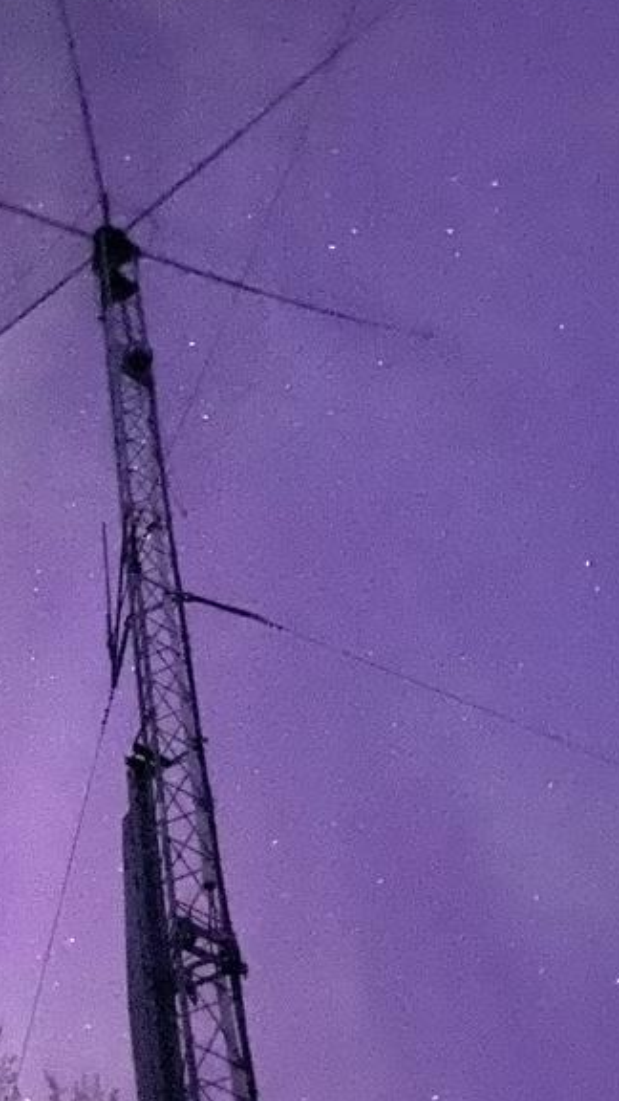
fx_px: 1722
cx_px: 53
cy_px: 659
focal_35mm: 59
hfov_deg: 20.0
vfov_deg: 35.3
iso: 5000
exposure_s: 1.1
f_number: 1.8
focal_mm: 4.25
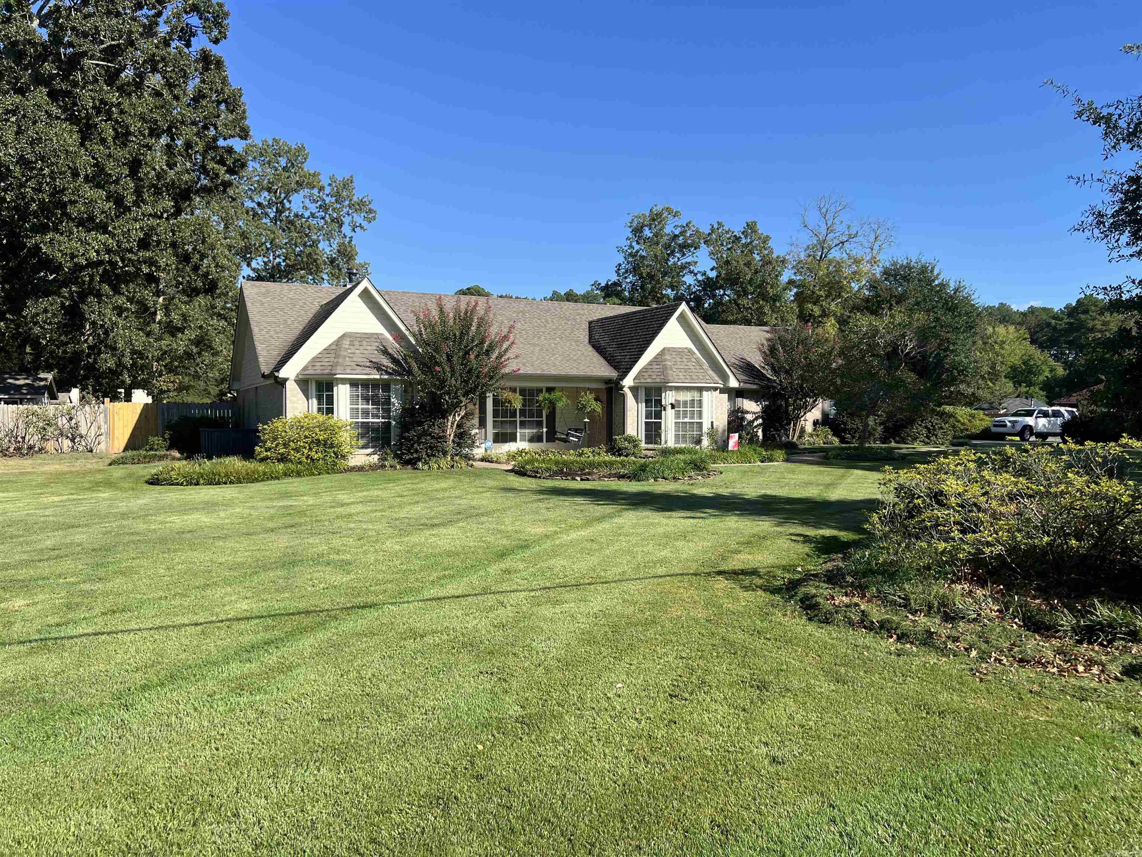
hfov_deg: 67.3
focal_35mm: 26
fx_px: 858
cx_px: 571
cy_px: 428
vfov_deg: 53.1
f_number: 1.5
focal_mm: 5.7
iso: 50
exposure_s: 1/2915
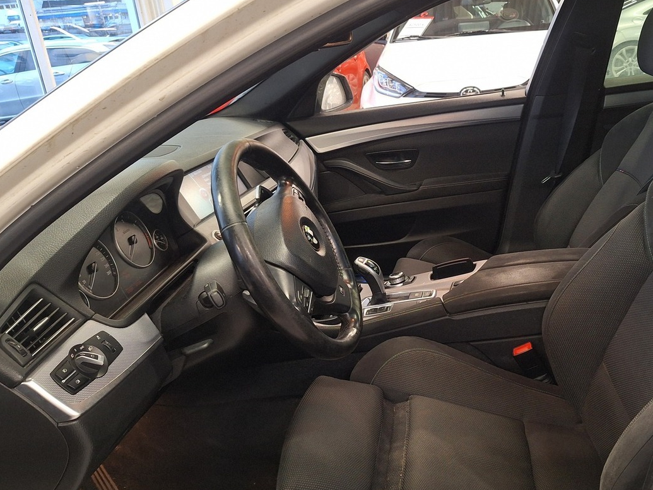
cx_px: 421
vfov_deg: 44.1
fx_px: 604
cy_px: 261
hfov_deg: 55.9
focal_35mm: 32
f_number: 1.8
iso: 200
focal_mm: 5.54
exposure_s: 1/50
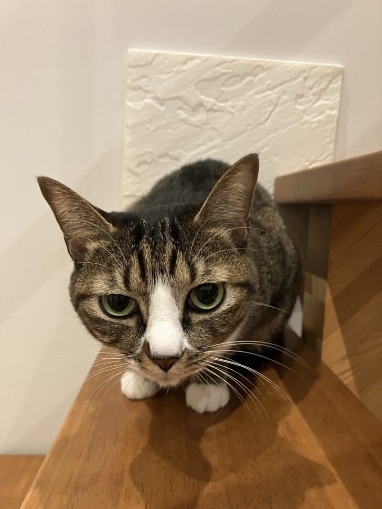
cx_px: 191
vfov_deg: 63.4
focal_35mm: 28
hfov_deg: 49.7
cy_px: 254
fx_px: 412
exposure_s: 1/31
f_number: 1.8
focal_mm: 3.99
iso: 400
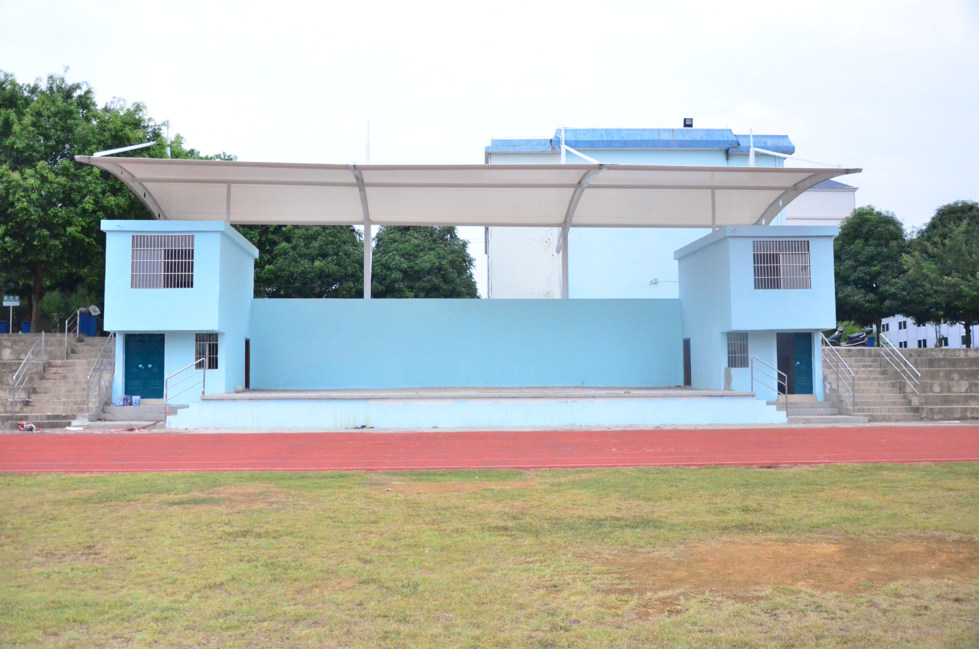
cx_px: 490
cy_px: 324
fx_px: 896
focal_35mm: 33
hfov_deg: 57.3
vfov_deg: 39.8
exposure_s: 1/8000
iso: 4500
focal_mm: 22
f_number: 3.8
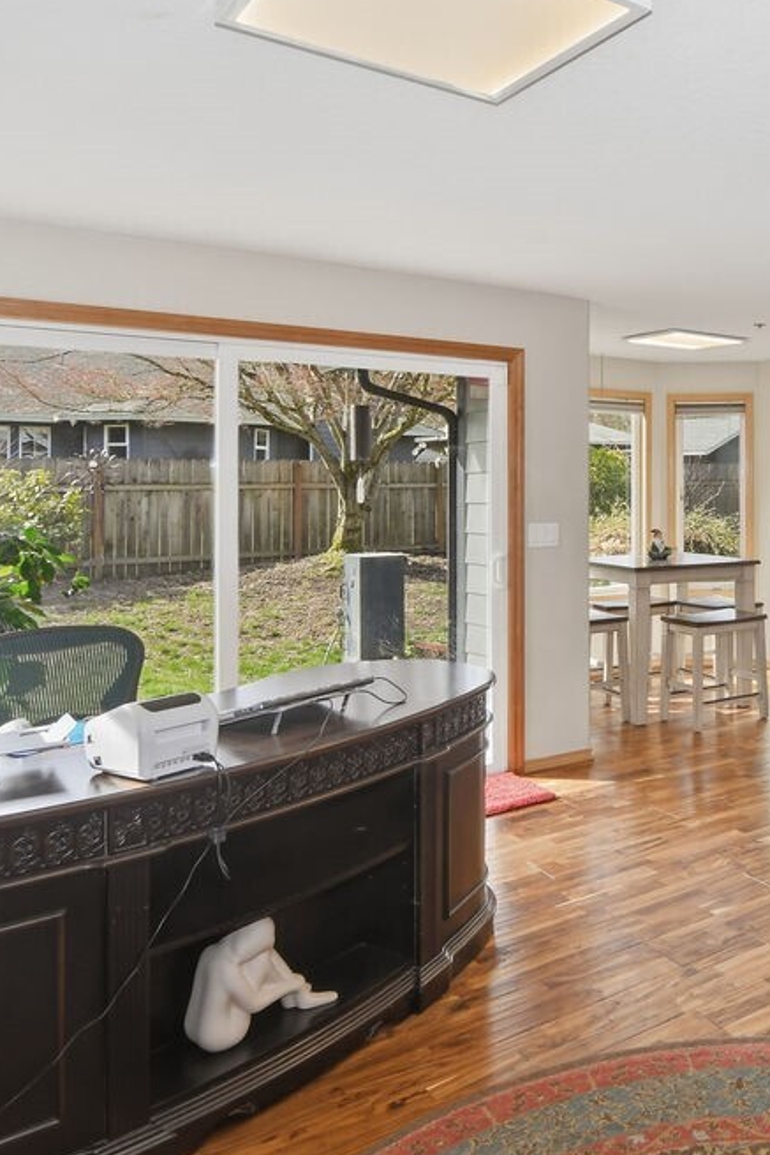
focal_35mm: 25
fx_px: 802
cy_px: 577
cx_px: 781
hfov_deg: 43.5
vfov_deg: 71.5
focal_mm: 11
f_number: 10
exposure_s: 1/15
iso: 320
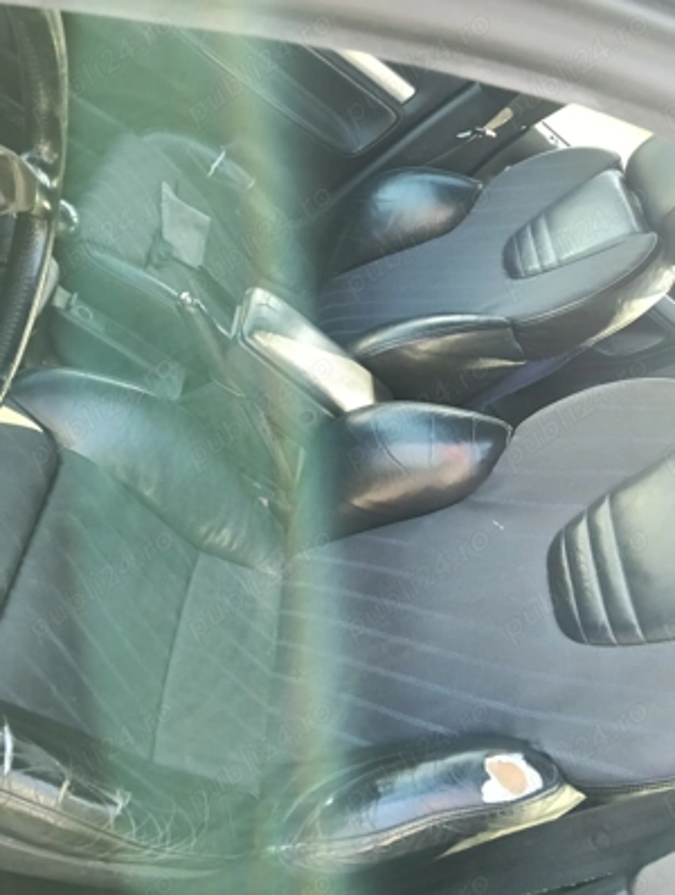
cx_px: 338
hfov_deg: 51.5
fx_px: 700
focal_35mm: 27
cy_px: 448
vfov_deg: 65.2
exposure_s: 1/33.3
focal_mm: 3.98
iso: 100
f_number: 1.8
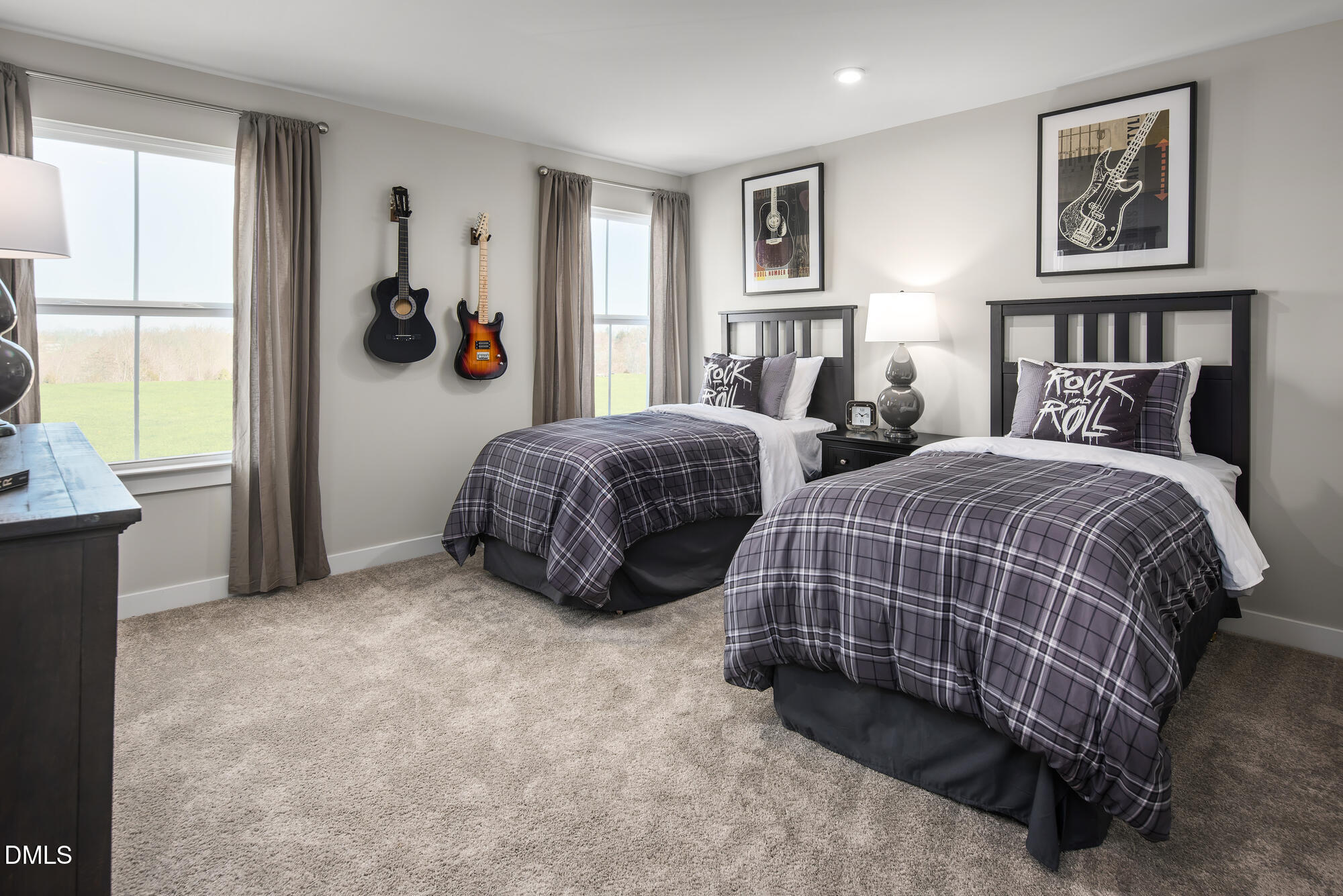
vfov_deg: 64.6
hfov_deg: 86.9
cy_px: 448
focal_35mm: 19
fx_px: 709
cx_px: 672
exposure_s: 1/125
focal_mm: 19
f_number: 9
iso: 200
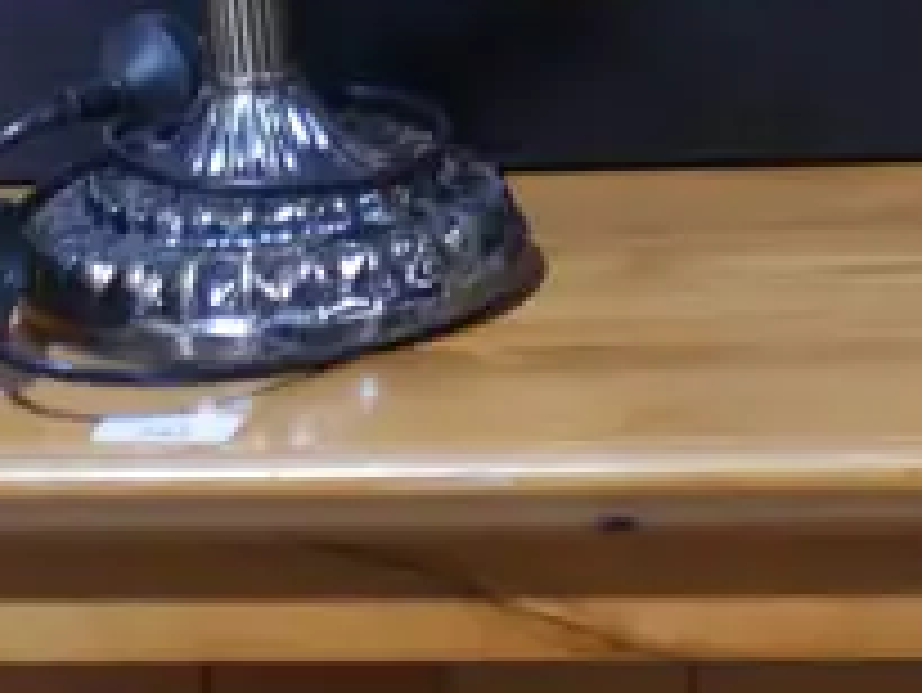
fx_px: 4797
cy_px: 1658
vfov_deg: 7.7
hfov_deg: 11.0
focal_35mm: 180
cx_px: 324
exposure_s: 1/60
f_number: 4
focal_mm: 18
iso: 640
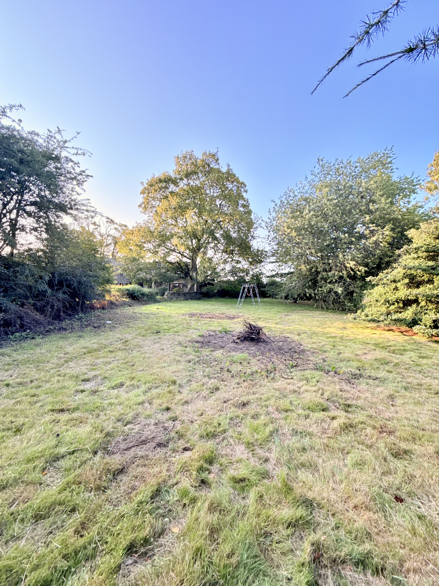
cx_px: 220
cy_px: 293
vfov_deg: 102.1
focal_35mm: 14
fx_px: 237
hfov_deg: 85.7
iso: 64
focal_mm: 2.22
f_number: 2.2
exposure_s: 1/175
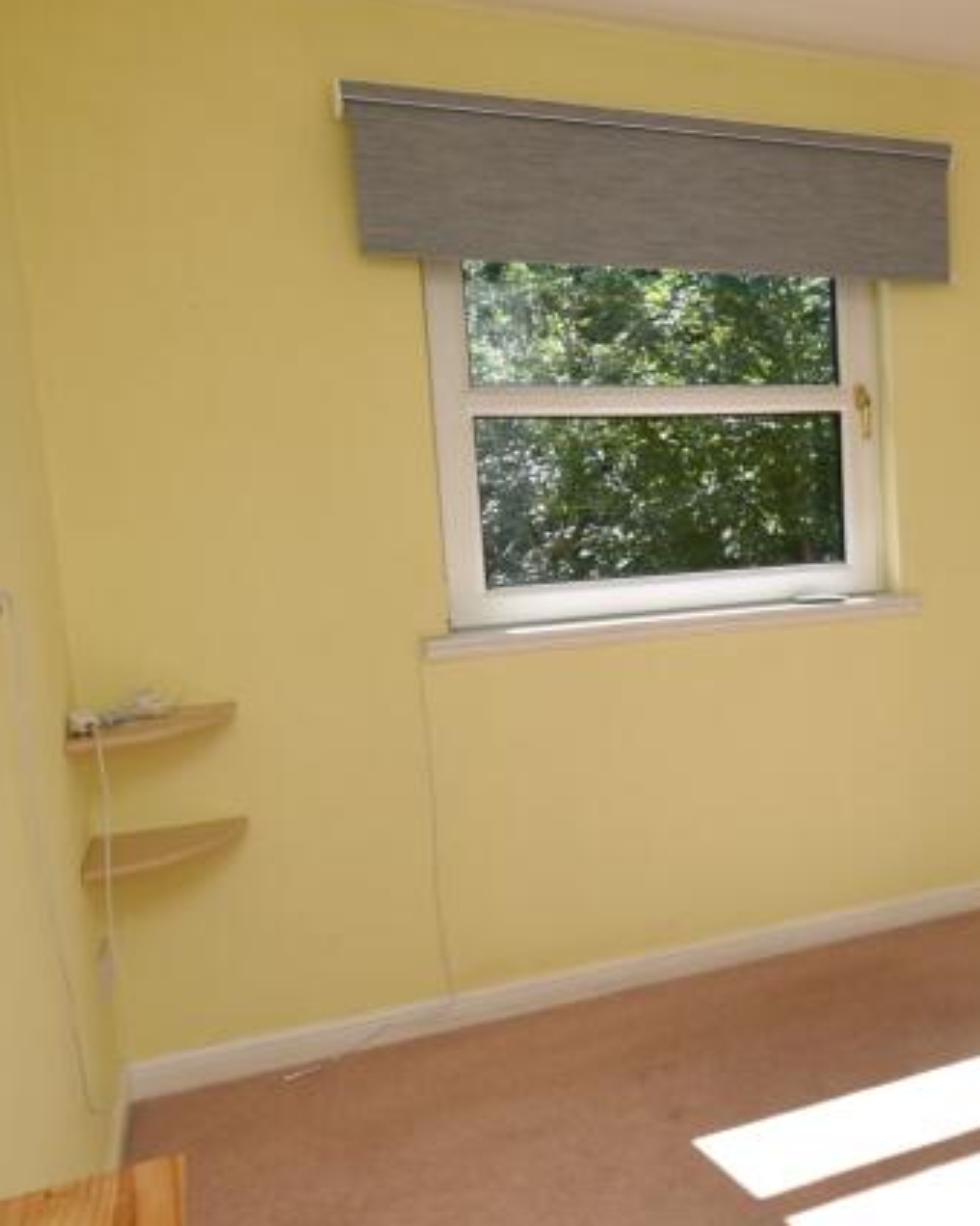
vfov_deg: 52.9
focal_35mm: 34
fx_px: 1233
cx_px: 1061
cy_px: 601
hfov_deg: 37.0
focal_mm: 10
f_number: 6.3
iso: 100
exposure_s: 1/160
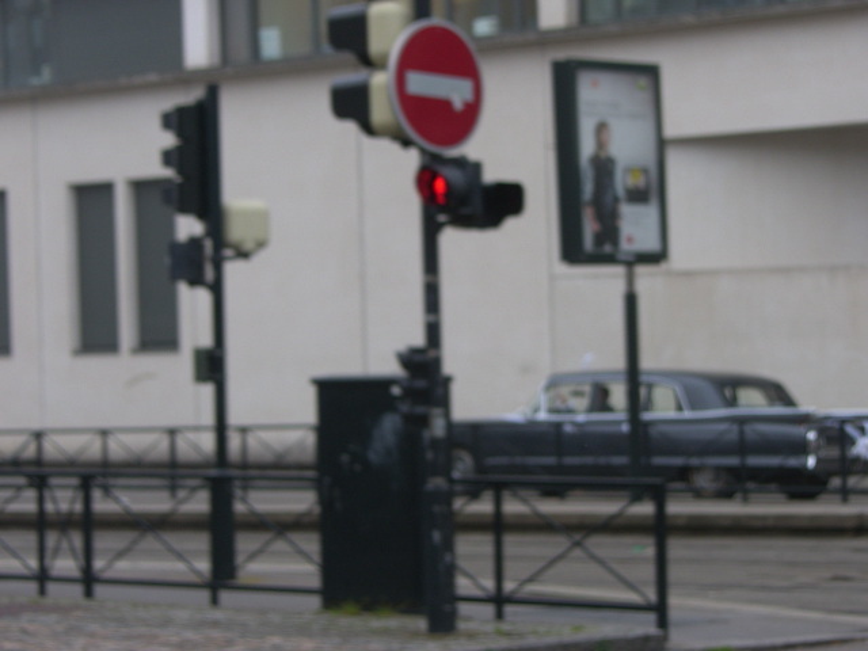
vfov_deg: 12.3
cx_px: 434
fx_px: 3009
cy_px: 326
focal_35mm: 120
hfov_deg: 16.4
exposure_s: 1/160
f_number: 3.5
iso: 50
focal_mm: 31
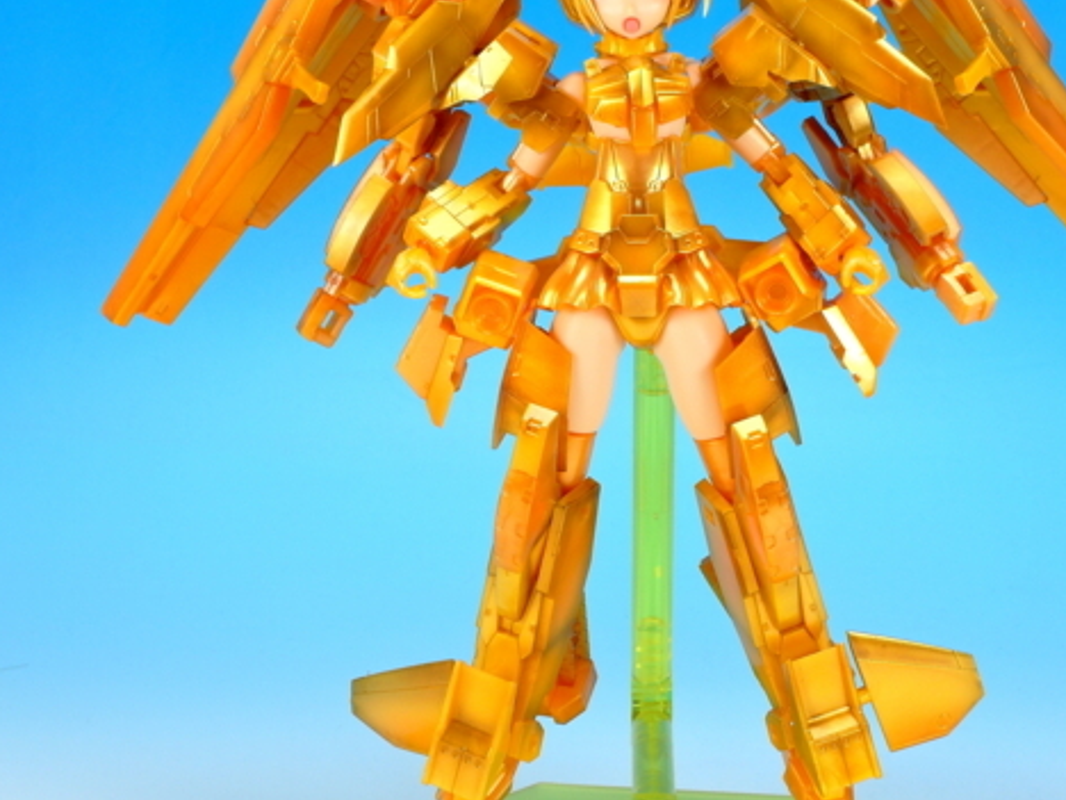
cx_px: 636
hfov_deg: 25.3
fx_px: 2371
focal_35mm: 77
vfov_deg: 19.1
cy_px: 340
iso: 80
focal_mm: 12.8
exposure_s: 1
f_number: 7.3
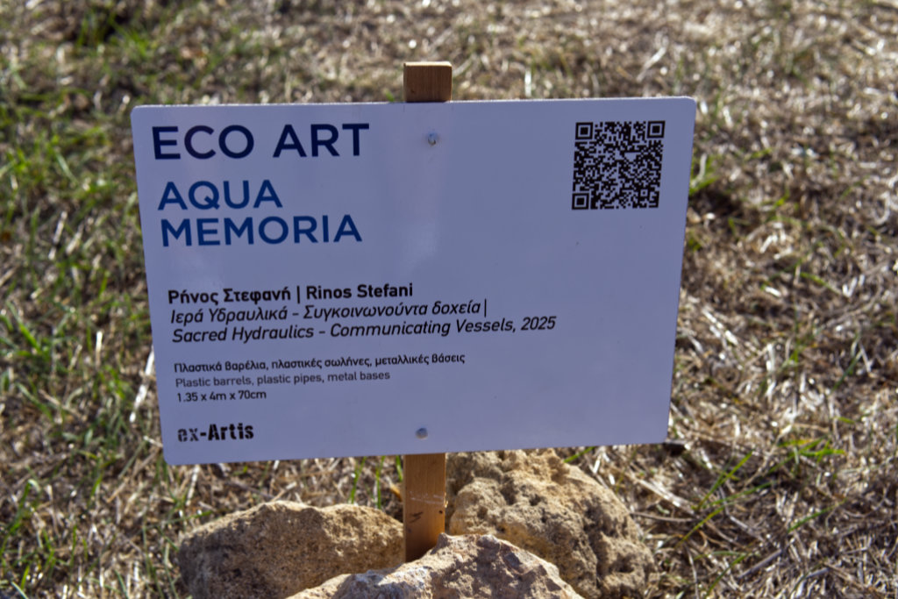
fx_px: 1123
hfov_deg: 43.6
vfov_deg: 29.9
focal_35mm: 45
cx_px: 449
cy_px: 300
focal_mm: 30
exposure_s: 1/800
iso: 100
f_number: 4.5
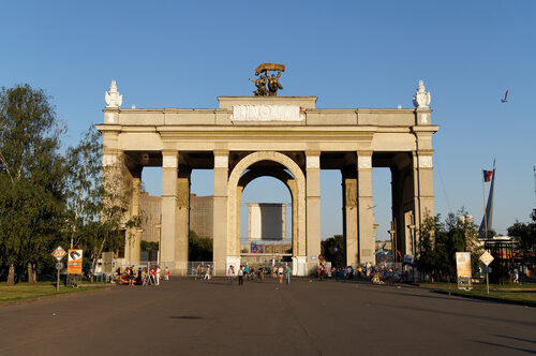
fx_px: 580
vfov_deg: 34.1
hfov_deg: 49.6
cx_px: 268
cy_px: 178
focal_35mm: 39
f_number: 8
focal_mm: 26
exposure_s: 1/320
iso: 100
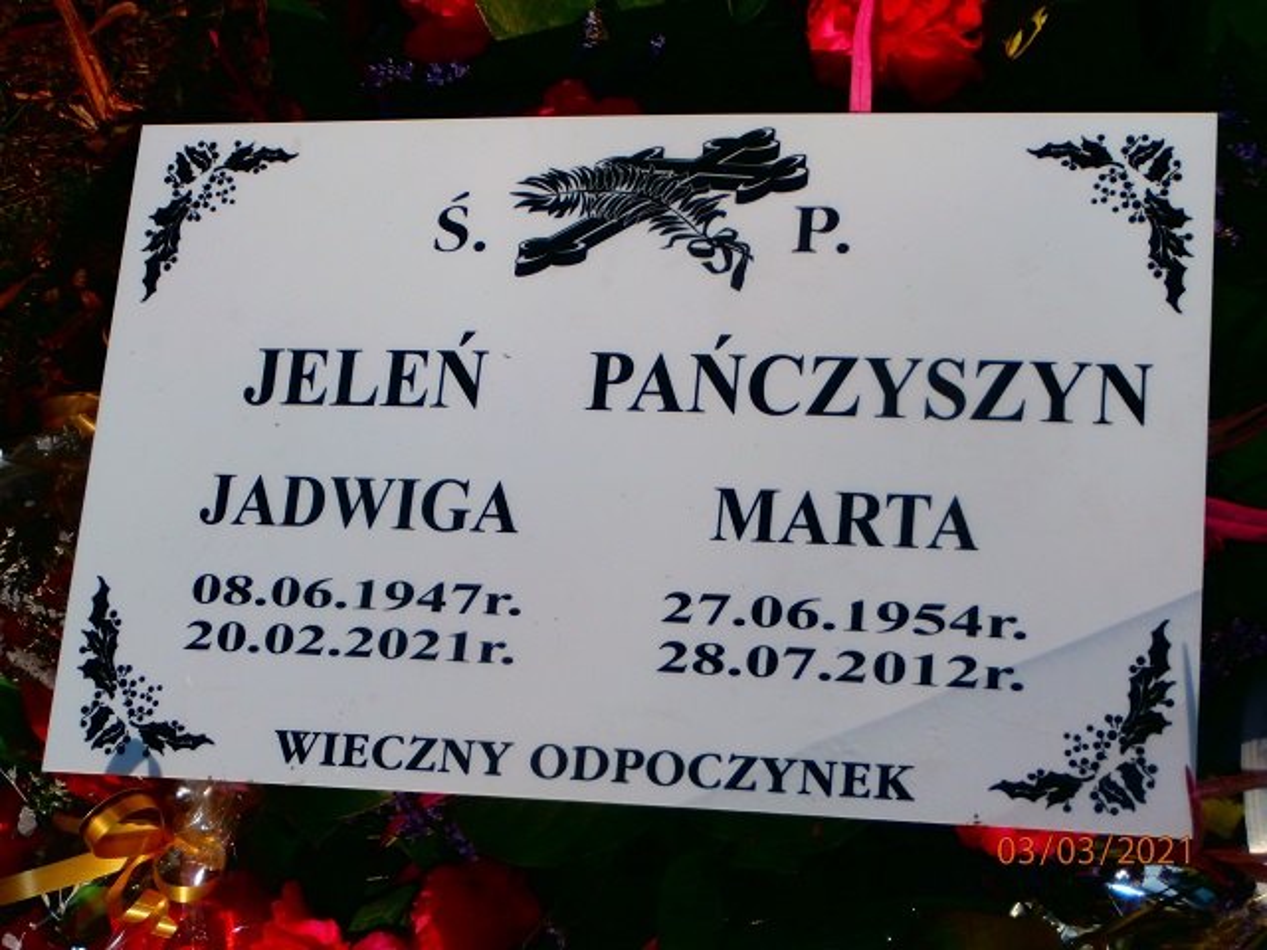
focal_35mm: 68
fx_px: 2489
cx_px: 634
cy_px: 475
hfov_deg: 28.6
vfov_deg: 21.6
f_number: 4.7
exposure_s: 1/1250
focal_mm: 12.1
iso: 100
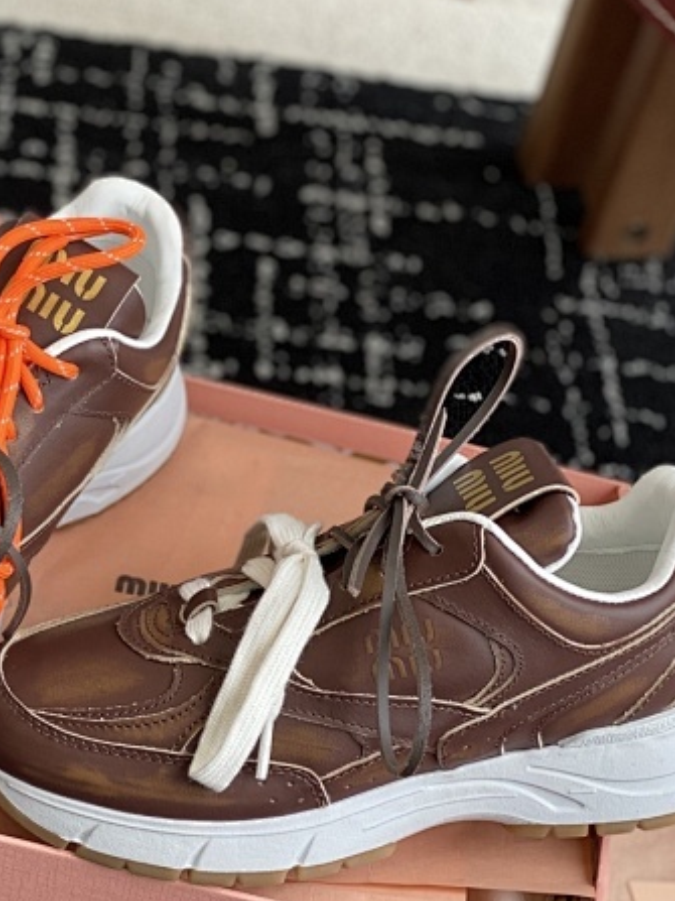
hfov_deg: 15.8
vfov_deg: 21.1
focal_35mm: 93
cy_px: 524
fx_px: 2419
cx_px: 151
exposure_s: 1/131
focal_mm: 6
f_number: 2
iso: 20
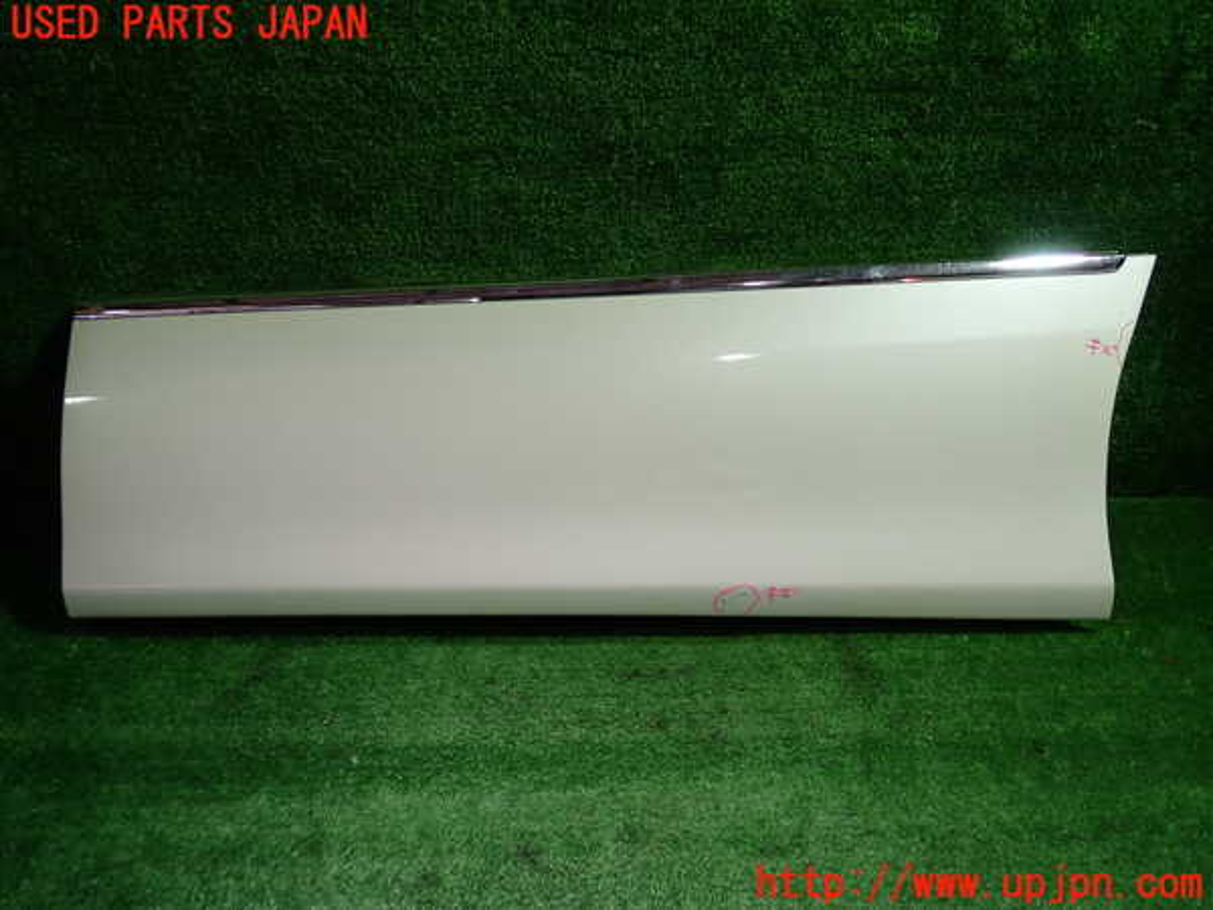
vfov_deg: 46.8
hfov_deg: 60.0
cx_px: 606
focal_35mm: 30
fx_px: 1051
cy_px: 455
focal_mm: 5.4
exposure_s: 1/60
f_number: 2.3
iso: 125
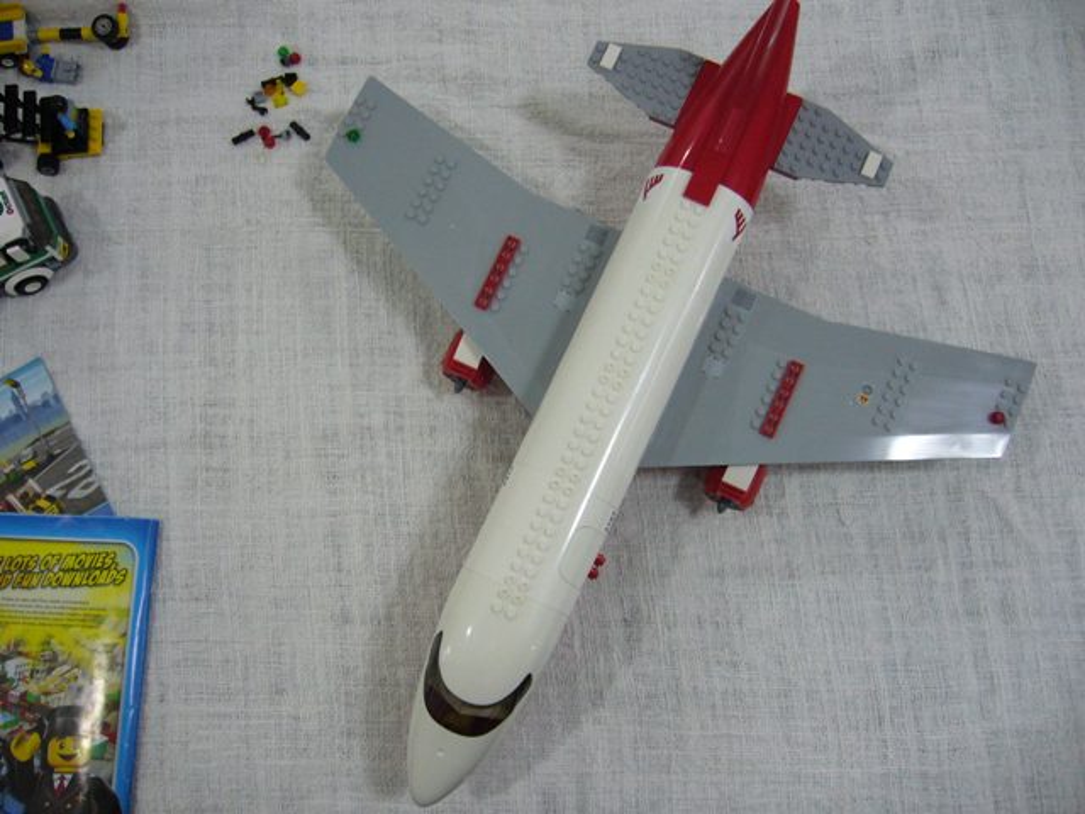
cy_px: 407
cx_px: 542
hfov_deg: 52.6
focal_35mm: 35
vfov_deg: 40.7
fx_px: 1097
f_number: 2.8
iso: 200
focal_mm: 5.8
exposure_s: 1/13
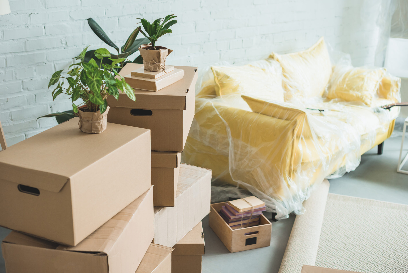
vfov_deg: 27.0
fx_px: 567
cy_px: 136
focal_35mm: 50
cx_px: 204
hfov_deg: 39.6
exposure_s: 1/200
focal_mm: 50
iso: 400
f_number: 3.5
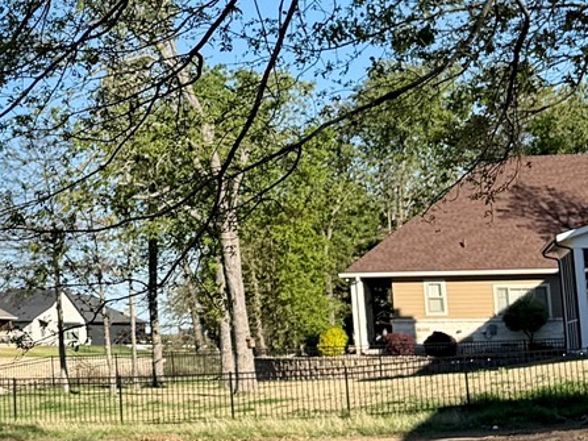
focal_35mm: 110
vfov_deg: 13.3
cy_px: 16
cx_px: -279
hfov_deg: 16.4
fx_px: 1868
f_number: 1.78
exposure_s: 1/4167
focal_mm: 6.76
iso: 80
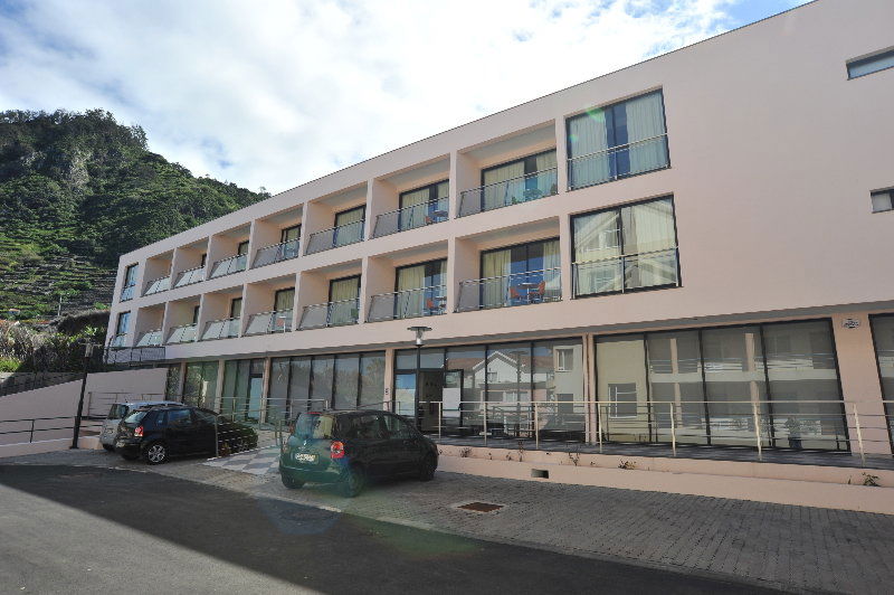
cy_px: 298
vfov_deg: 61.8
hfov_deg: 84.0
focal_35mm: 20
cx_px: 447
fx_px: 496
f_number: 13
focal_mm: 20
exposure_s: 1/640
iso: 400
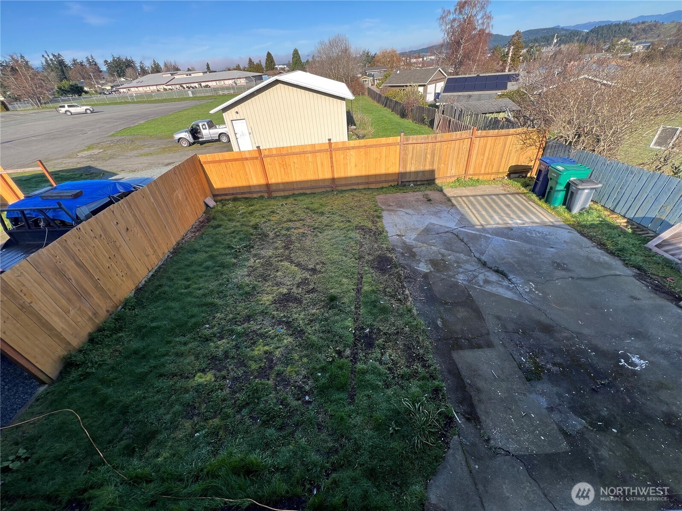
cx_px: 341
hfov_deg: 106.2
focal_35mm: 13
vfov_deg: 89.9
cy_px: 256
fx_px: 256
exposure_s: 1/436
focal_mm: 1.57
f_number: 1.8
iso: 32
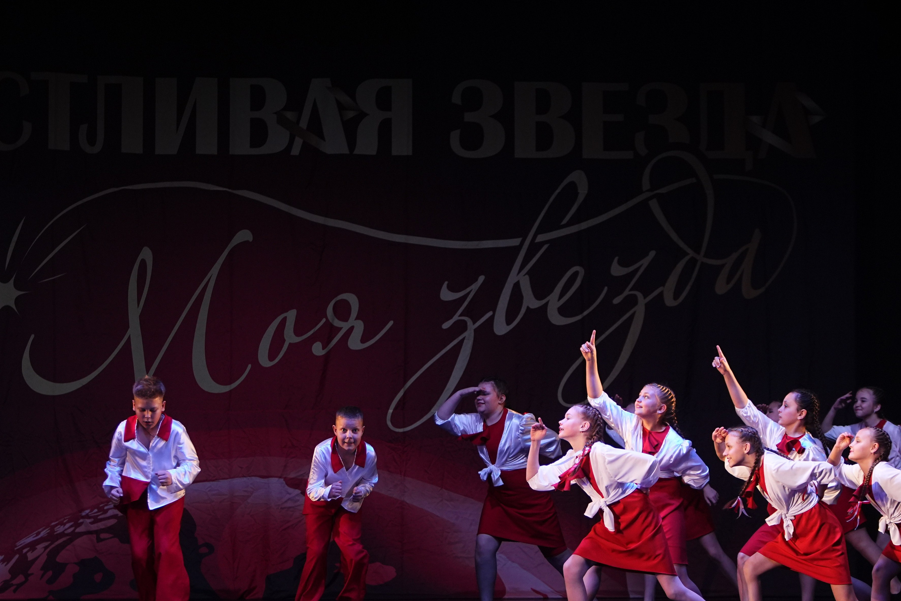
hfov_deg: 14.0
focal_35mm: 147
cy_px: 317
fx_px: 3679
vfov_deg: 9.3
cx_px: 448
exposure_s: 1/400
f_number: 2.8
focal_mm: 85
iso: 1600
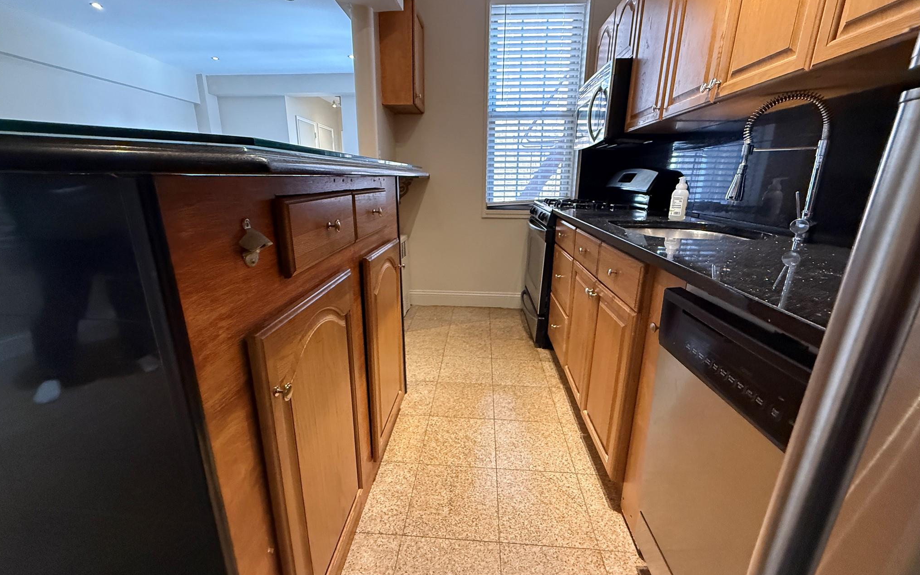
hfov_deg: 101.5
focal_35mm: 15
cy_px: 281
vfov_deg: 74.8
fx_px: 376
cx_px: 461
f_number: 2.2
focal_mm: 2.22
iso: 640
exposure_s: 1/60
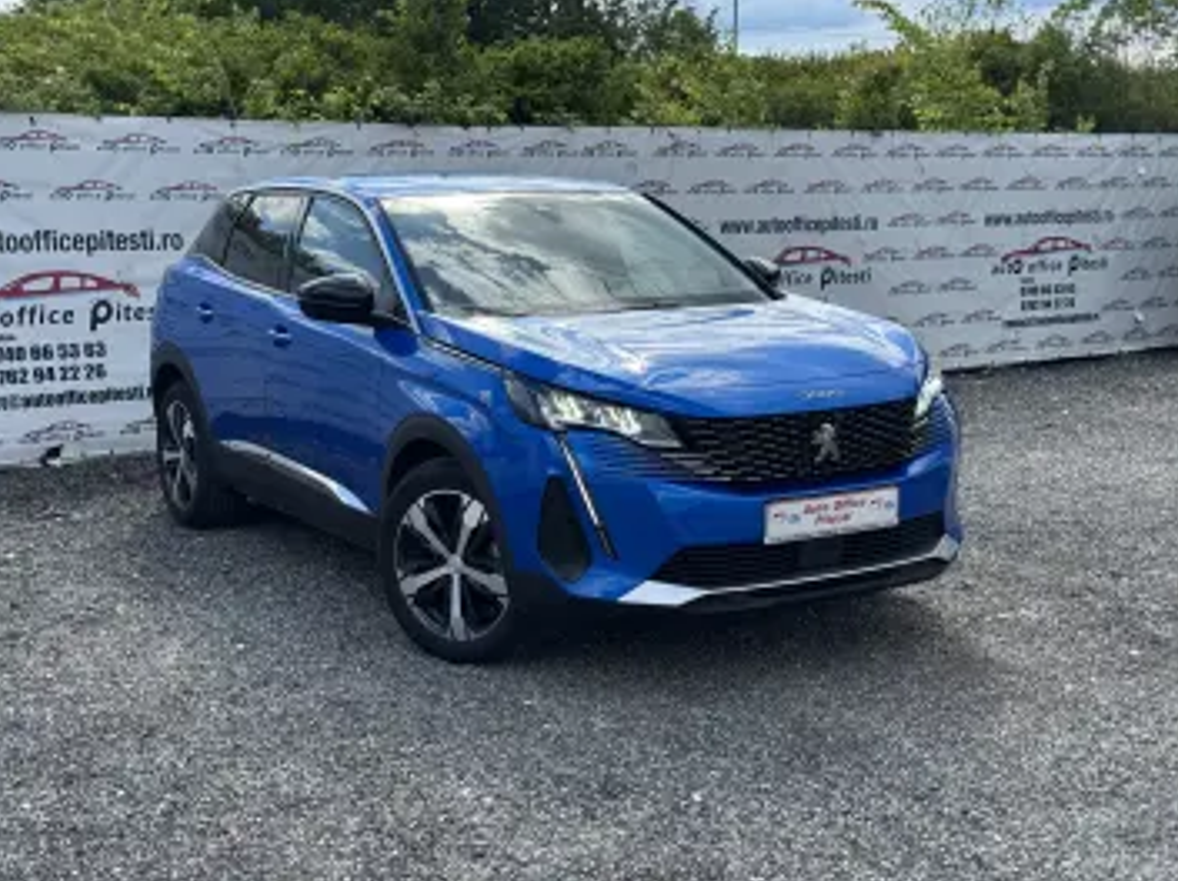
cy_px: 440
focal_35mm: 49
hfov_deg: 38.9
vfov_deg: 29.6
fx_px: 1666
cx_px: 581
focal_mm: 6.76
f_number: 1.78
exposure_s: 1/2179
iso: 64
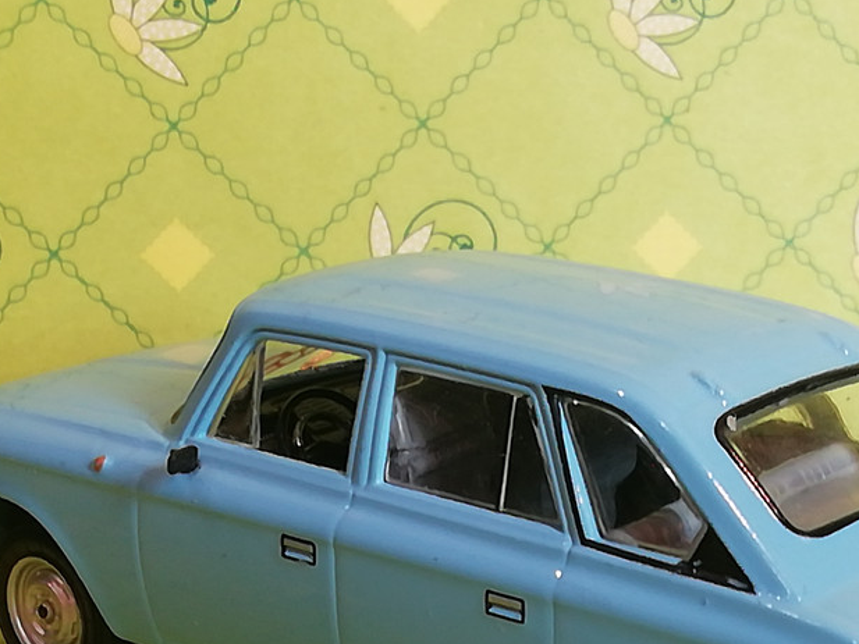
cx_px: 544
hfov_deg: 19.2
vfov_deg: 14.4
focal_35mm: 102
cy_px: 537
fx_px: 2532
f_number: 2.2
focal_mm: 3.46
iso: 125
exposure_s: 1/33.3
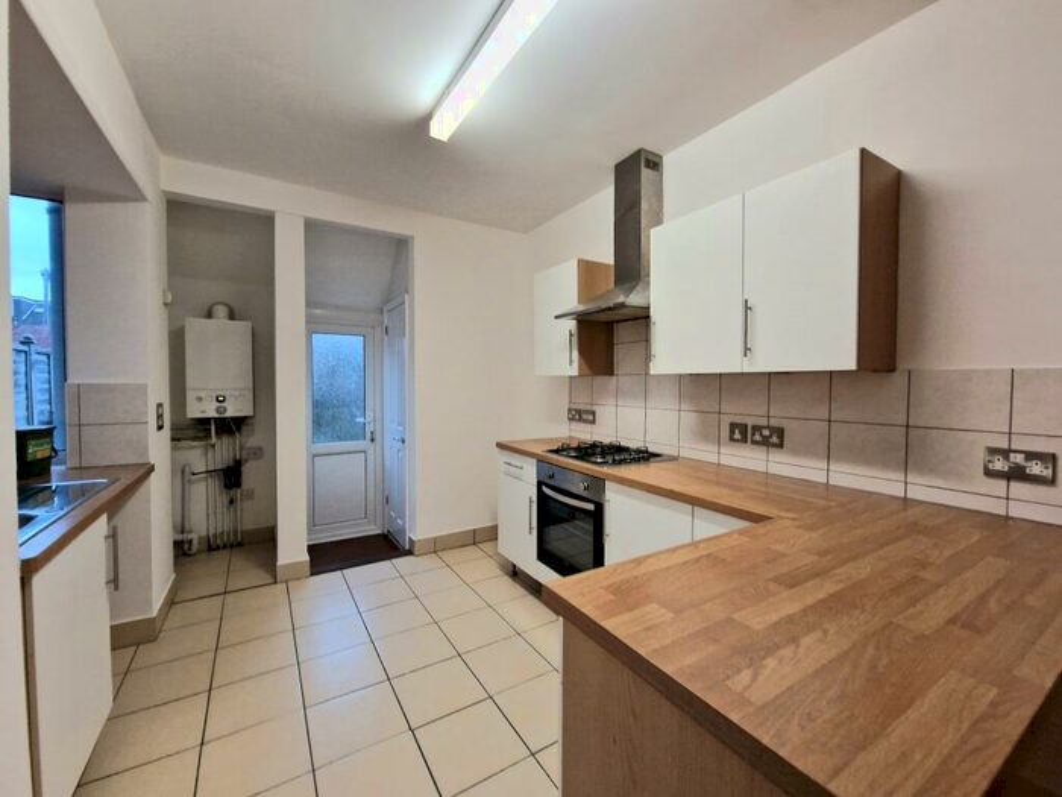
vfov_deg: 89.9
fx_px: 399
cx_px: 531
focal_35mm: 13
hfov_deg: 106.2
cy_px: 398
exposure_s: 1/33
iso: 320
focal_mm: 2.2
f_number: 2.2
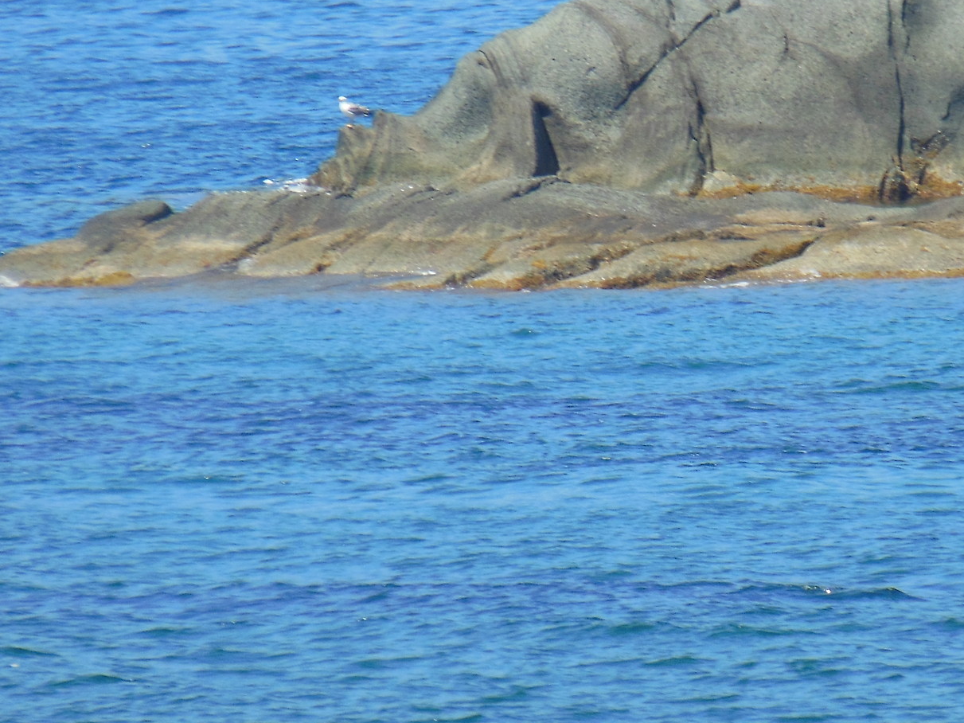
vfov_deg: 1.7
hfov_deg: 2.2
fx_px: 25061
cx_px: 688
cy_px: 229
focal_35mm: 900
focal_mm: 81
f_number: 5.9
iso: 125
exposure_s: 1/320
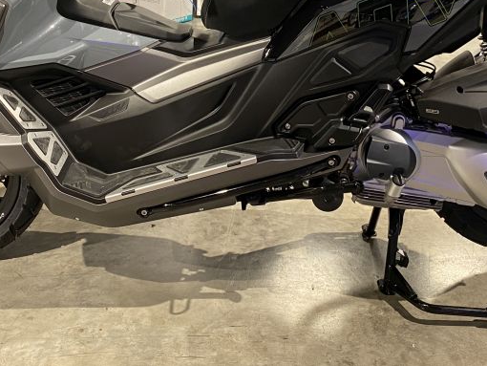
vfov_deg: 25.5
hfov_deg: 35.5
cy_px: -13
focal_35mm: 54
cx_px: 254
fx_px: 760
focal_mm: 4.25
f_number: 1.8
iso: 160
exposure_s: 1/50
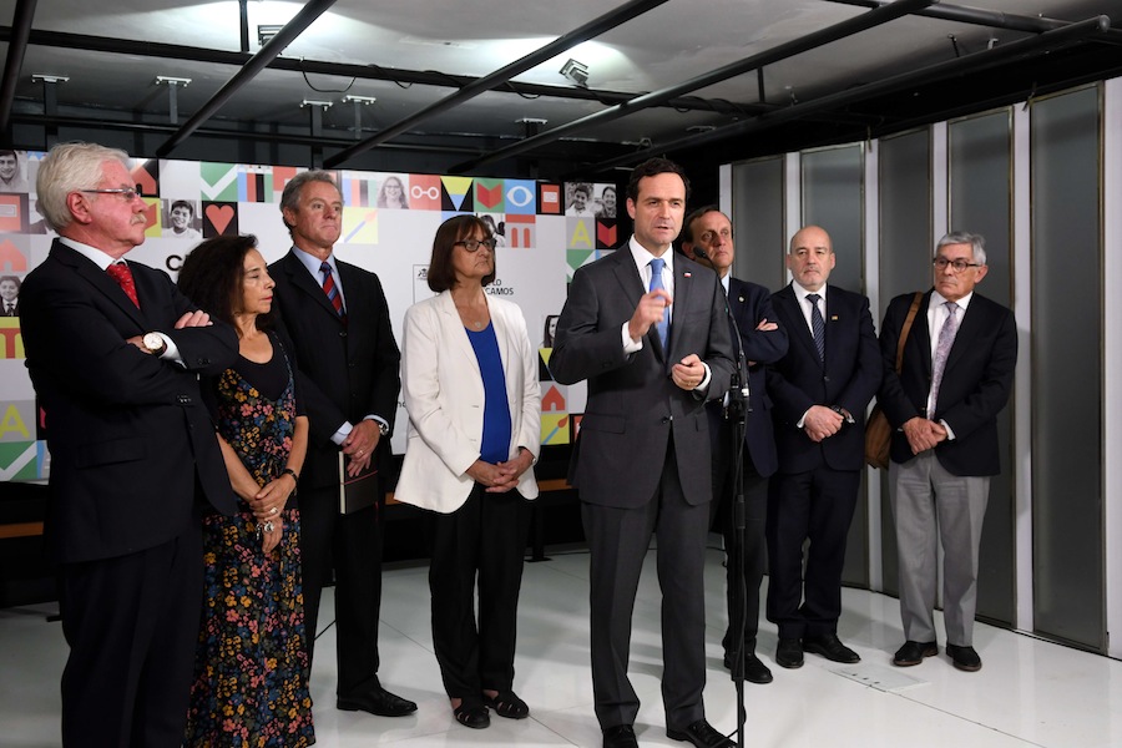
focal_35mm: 36
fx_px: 1122
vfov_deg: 36.9
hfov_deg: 53.1
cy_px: 374
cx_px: 561
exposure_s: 1/80
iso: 1000
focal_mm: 24
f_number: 3.2
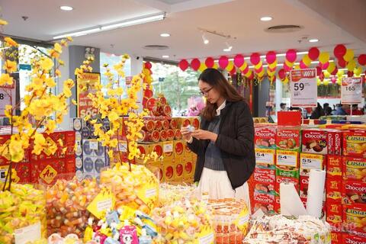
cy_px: 122
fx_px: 360
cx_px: 183
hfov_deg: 53.9
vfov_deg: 37.5
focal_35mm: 35
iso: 800
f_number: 3.5
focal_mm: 35.4
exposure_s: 1/250
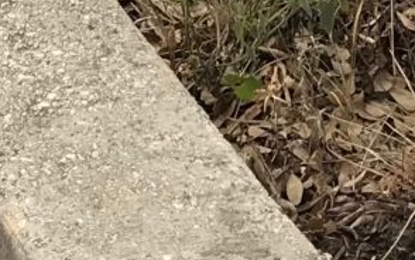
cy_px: -682
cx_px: 318
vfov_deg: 5.8
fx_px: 2286
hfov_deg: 10.4
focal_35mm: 202
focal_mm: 3.99
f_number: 1.8
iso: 20
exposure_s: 1/694
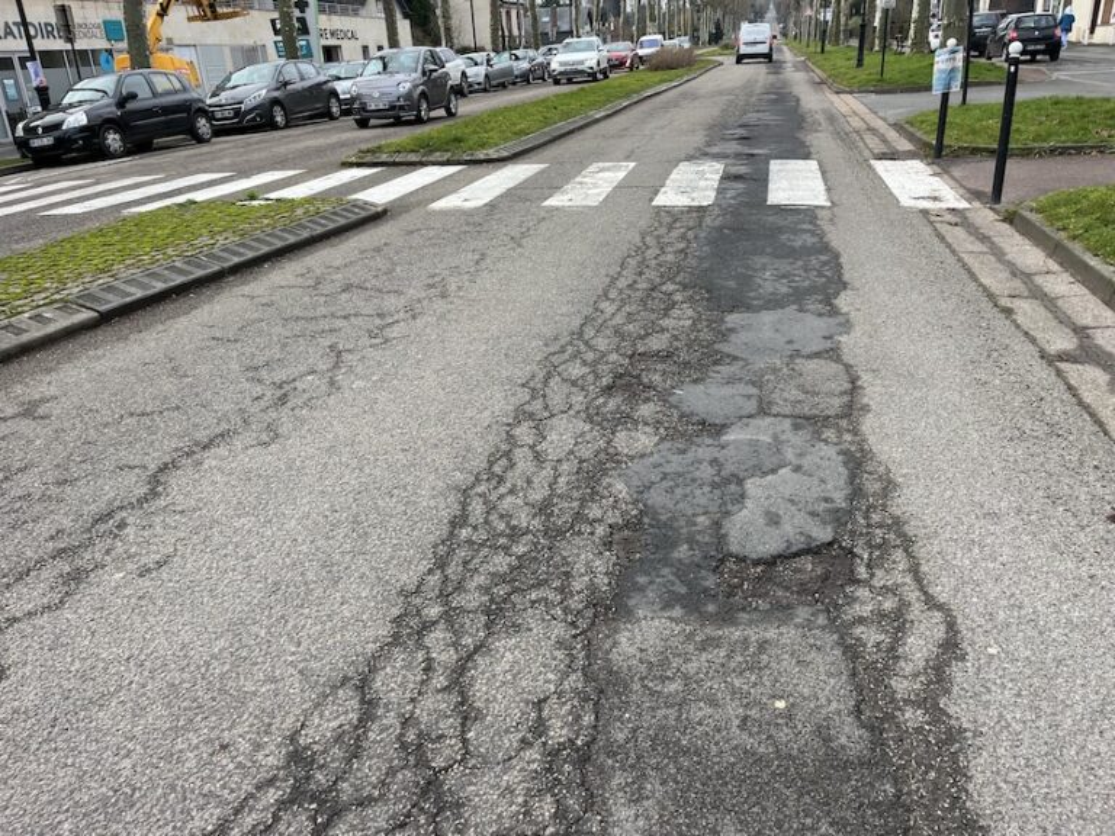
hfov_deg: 67.3
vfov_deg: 53.1
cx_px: 558
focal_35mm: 26
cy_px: 418
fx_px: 837
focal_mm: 5.1
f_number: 1.6
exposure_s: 1/389
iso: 50
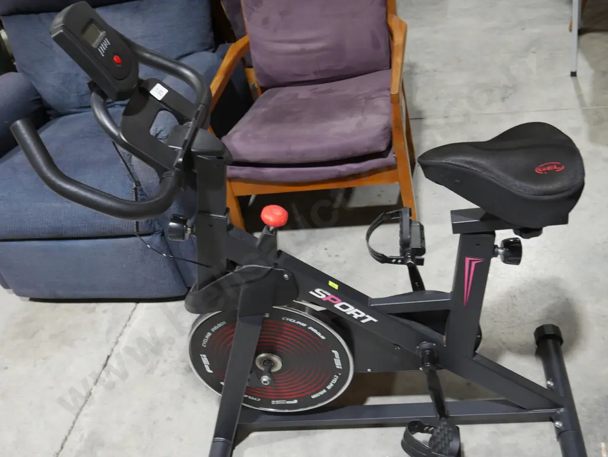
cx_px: 304
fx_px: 703
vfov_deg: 36.0
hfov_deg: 46.8
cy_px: 228
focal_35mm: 40
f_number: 4.4
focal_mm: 20
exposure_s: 1/60
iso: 640
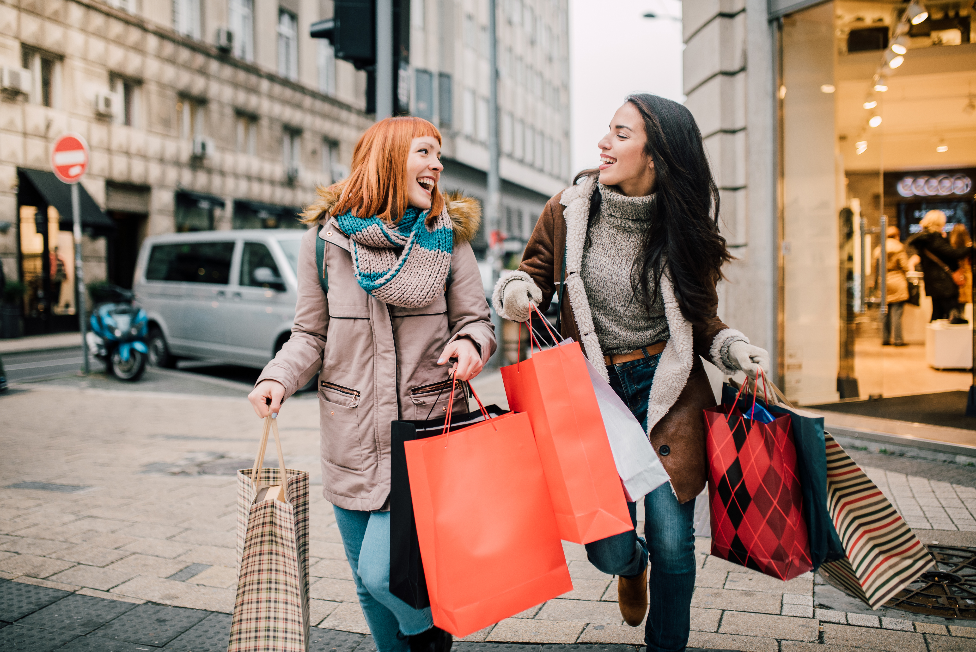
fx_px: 949
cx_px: 488
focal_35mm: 35
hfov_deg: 54.4
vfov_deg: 37.9
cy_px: 326
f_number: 1.8
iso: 250
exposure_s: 1/200
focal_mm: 35
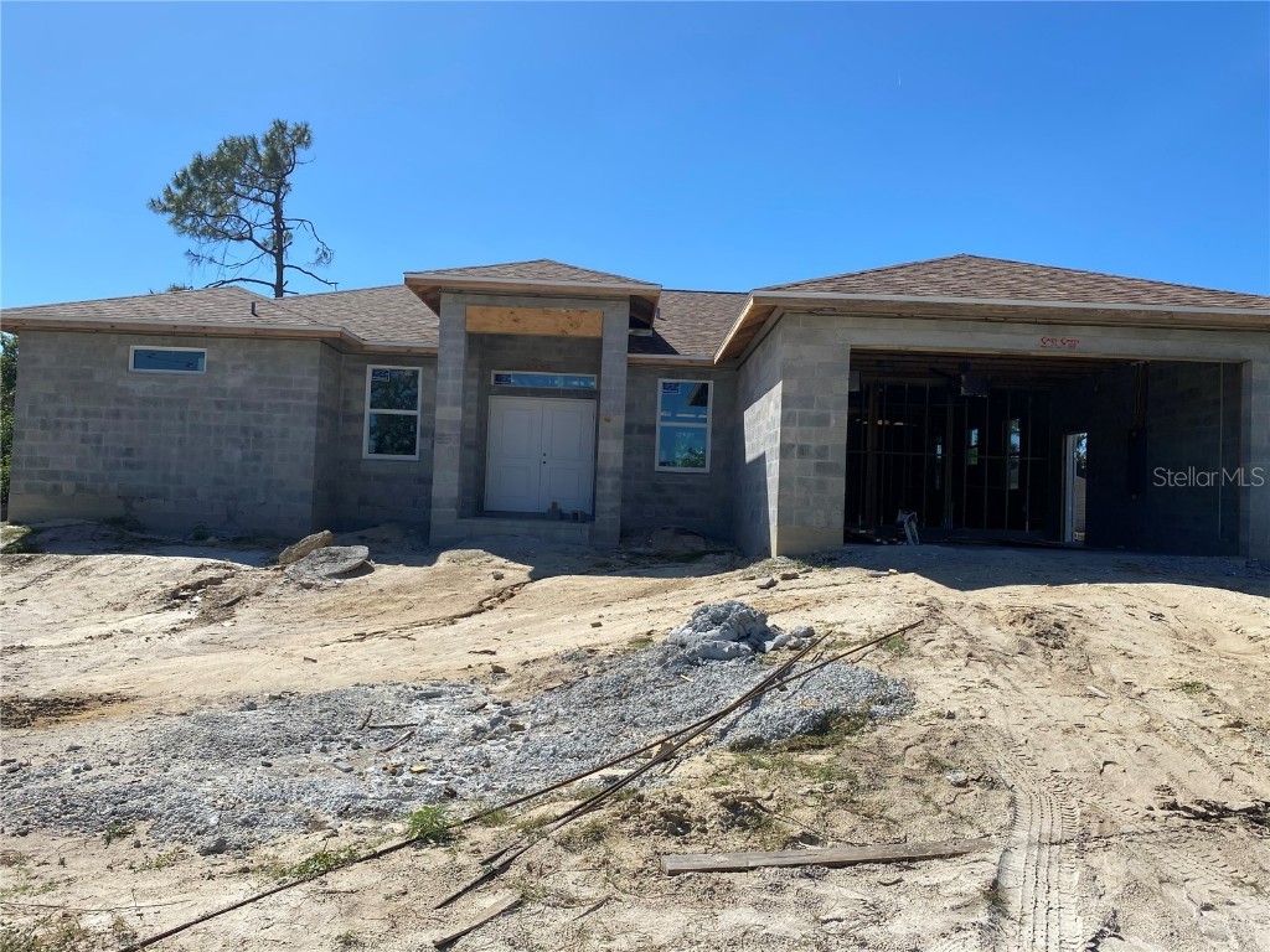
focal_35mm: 26
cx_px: 635
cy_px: 476
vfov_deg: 53.1
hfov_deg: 67.3
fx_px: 954
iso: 32
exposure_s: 1/3497
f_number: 1.8
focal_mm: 4.25
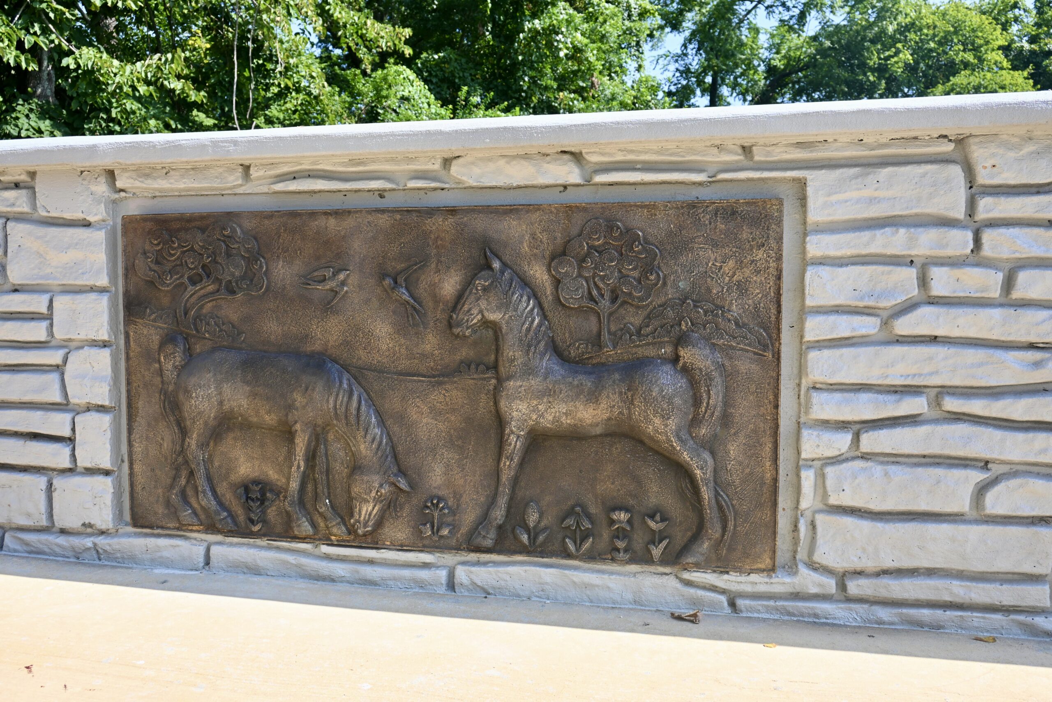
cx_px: 526
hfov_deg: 61.9
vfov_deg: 43.6
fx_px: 877
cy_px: 351
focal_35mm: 30
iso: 110
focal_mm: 20
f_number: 5.6
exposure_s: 1/250
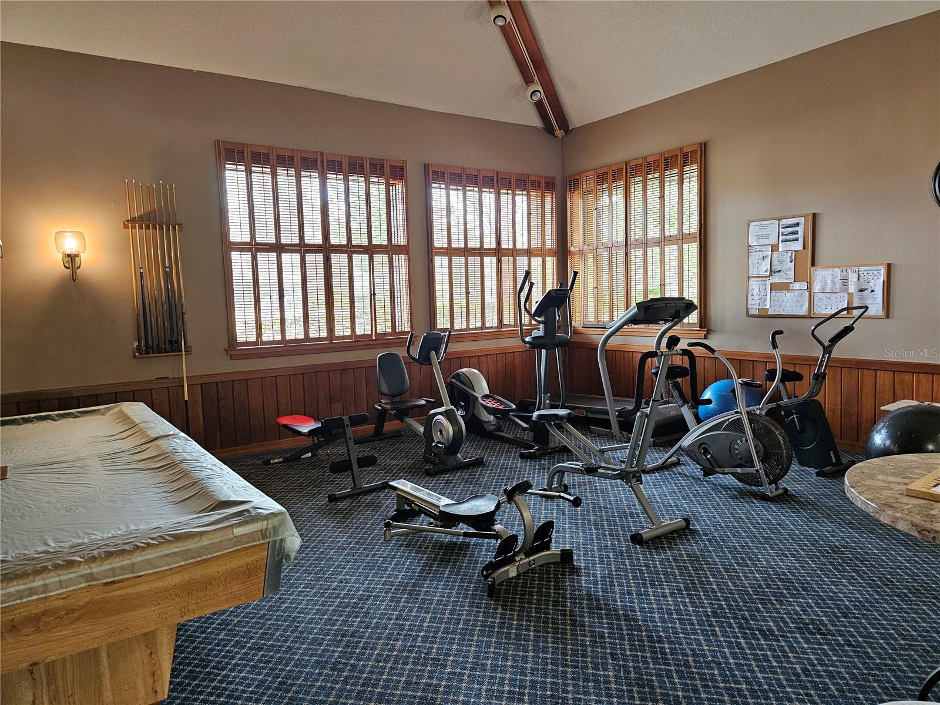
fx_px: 625
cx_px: 470
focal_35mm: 23
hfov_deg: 73.9
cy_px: 352
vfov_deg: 58.9
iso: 640
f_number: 1.7
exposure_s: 1/60
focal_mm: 6.3
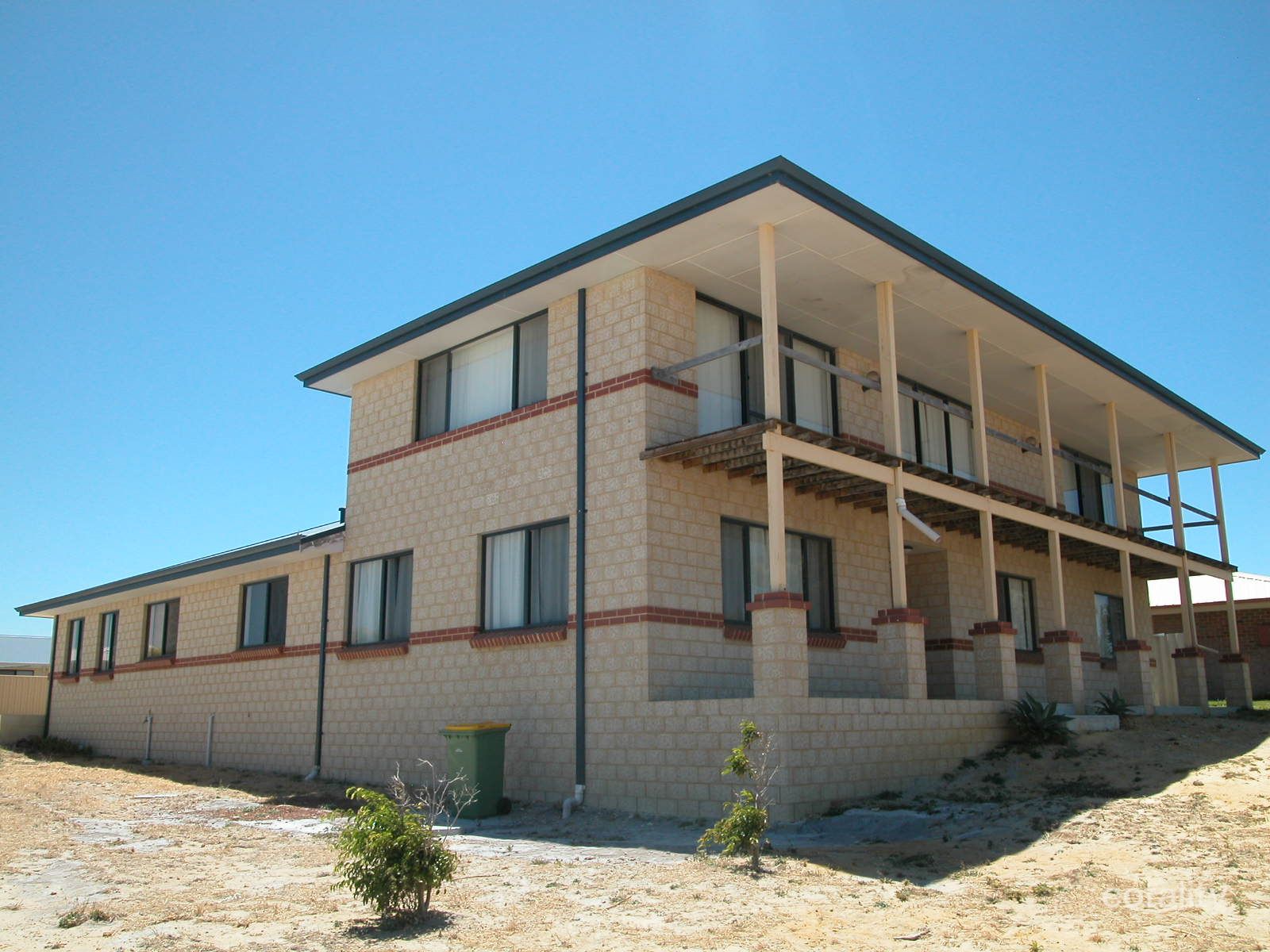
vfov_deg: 49.7
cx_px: 635
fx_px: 1027
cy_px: 476
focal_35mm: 28
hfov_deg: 63.4
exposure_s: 1/298
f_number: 6.3
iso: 100
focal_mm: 7.1
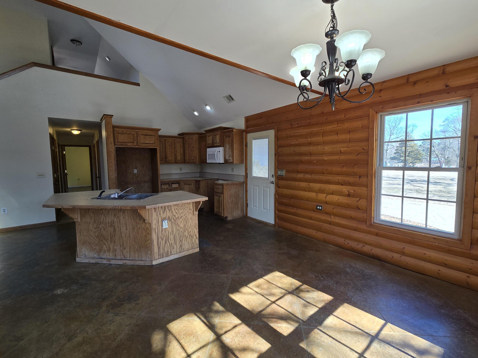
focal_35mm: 14
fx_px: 193
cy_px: 179
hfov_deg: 102.1
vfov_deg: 85.7
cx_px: 244
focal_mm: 2.2
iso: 64
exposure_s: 1/120
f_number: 2.2
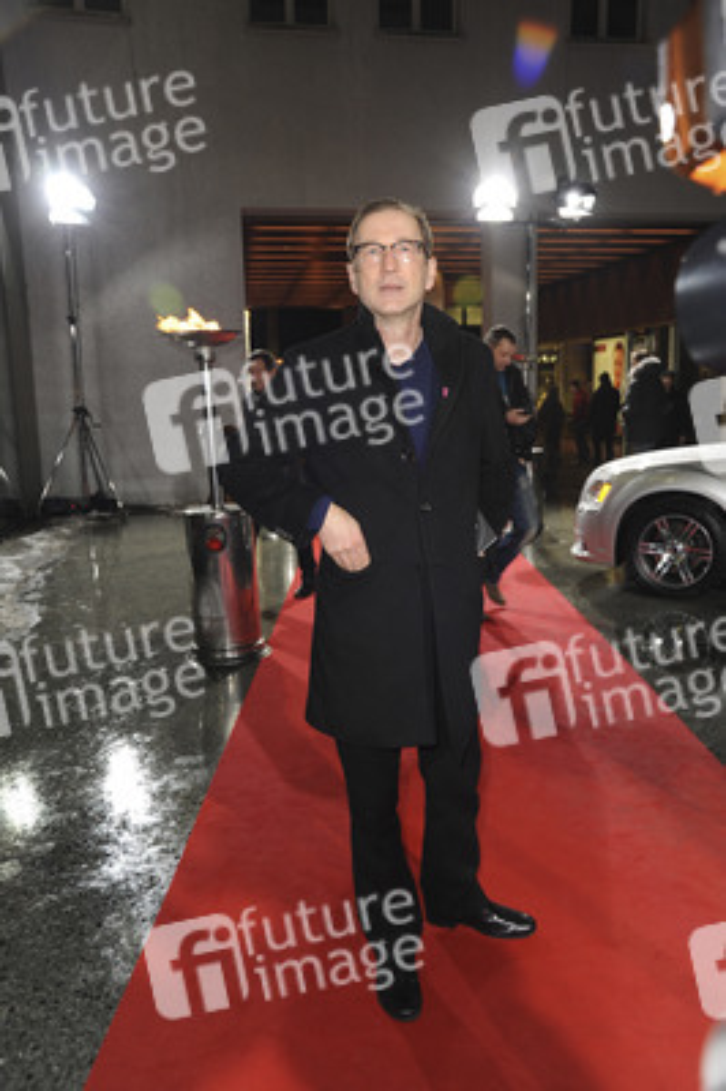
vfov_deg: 58.8
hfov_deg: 41.0
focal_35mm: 32
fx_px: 970
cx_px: 363
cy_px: 546
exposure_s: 1/80
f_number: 6.3
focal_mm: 32
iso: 800
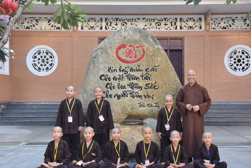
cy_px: 88
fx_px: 300
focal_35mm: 43
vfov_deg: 31.3
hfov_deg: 45.3
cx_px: 140
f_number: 5.6
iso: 320
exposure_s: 1/125
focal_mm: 38
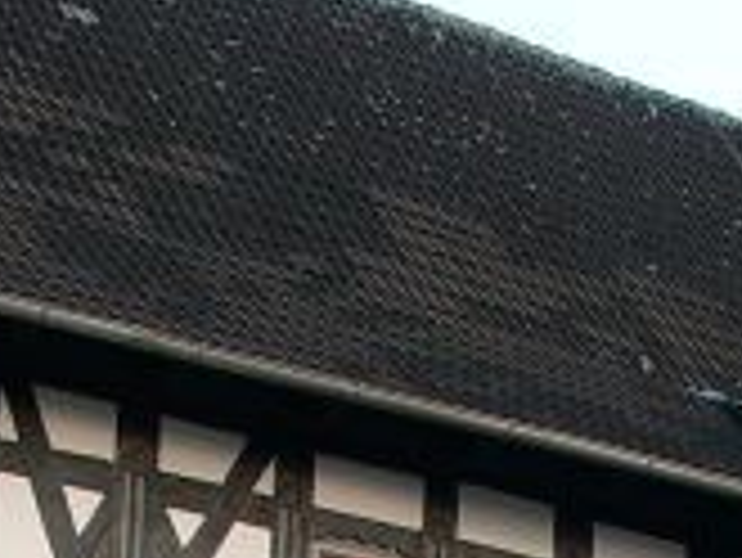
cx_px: 576
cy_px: 972
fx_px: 3539
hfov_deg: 11.9
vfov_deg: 8.7
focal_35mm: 165
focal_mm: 7.13
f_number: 4
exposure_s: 1/80.1
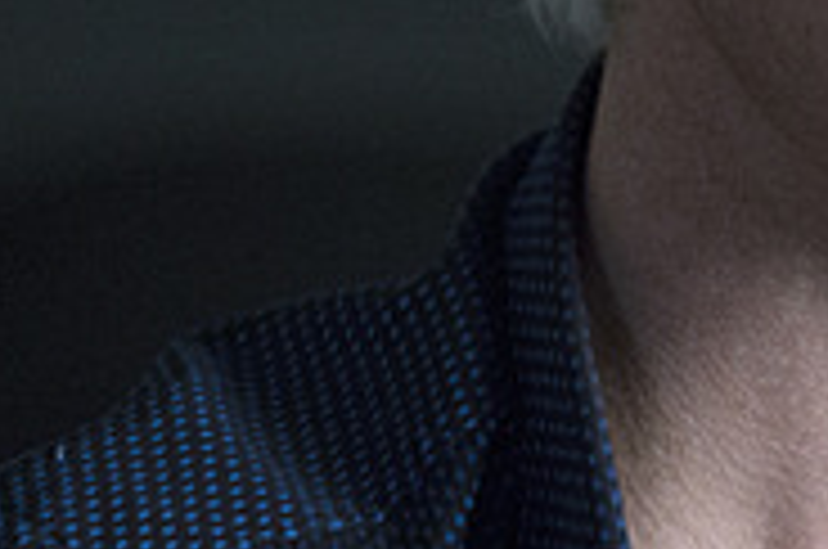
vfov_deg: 1.7
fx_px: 18046
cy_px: -68
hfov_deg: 2.6
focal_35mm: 786
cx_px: 1408
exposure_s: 1/100
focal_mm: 185
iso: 2500
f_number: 2.8
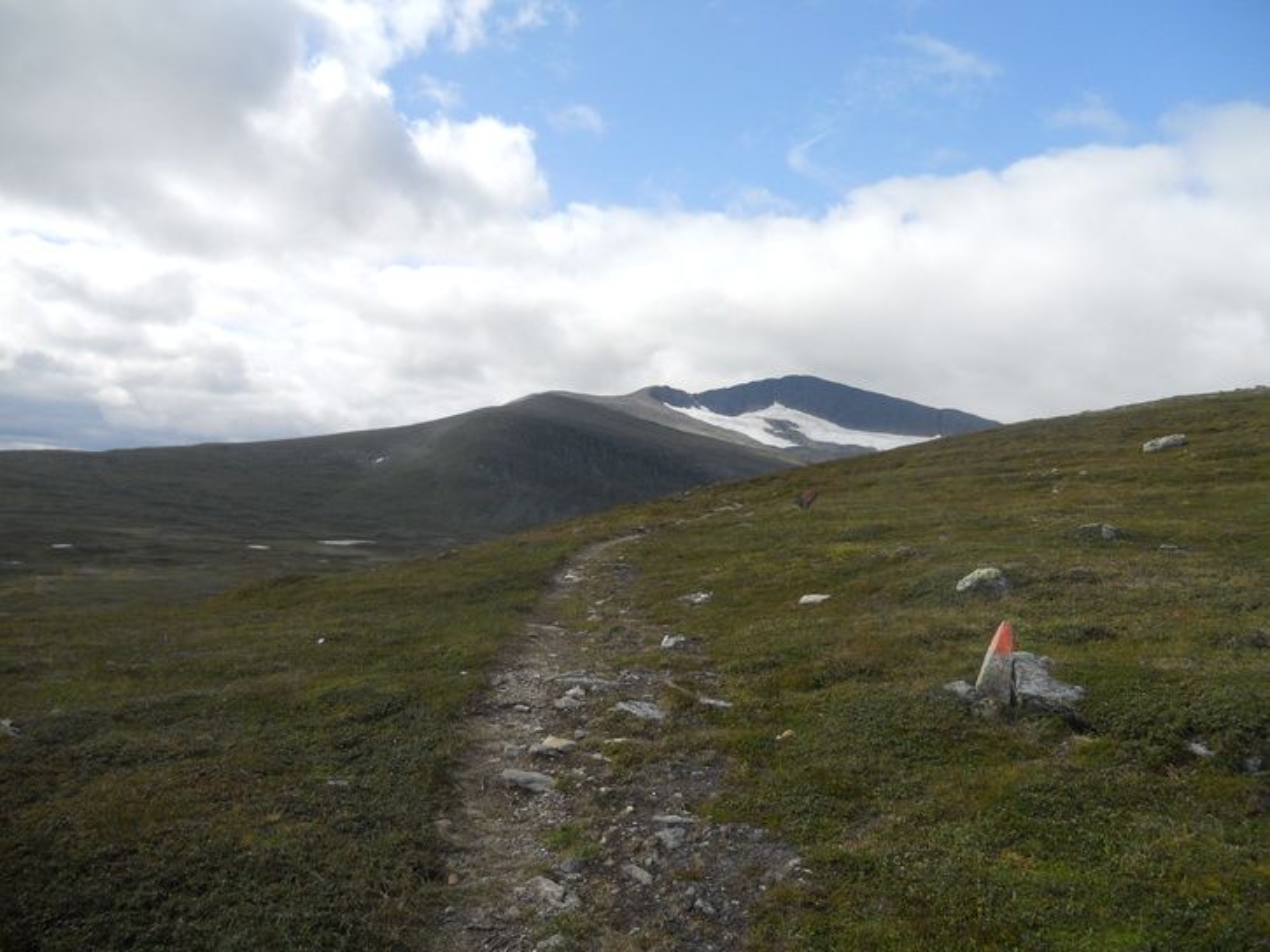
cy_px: 476
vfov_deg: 51.4
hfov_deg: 65.3
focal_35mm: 27
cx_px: 635
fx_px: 991
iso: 80
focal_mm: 4.9
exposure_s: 1/800
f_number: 3.2
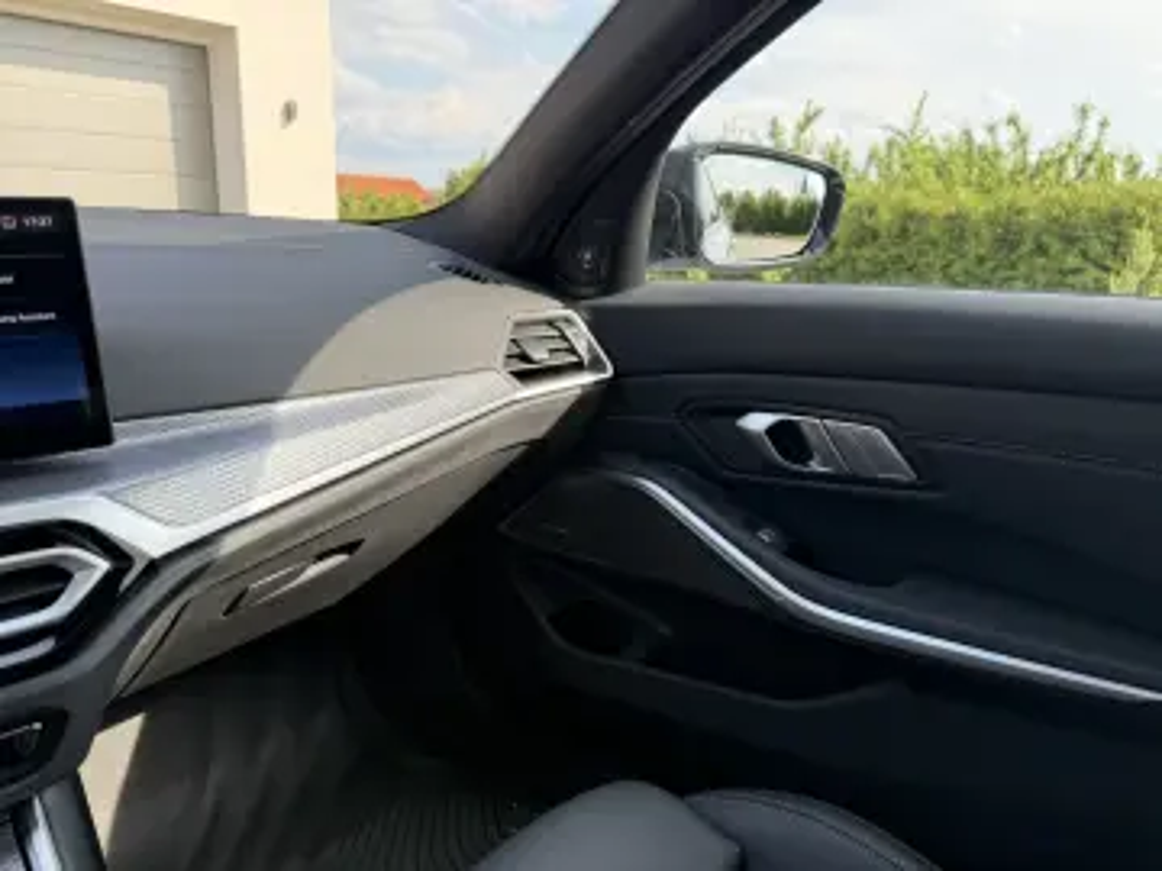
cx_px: 581
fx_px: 806
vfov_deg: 56.8
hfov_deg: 71.6
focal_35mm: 24
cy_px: 436
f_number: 1.78
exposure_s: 1/539
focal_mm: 6.76
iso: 100
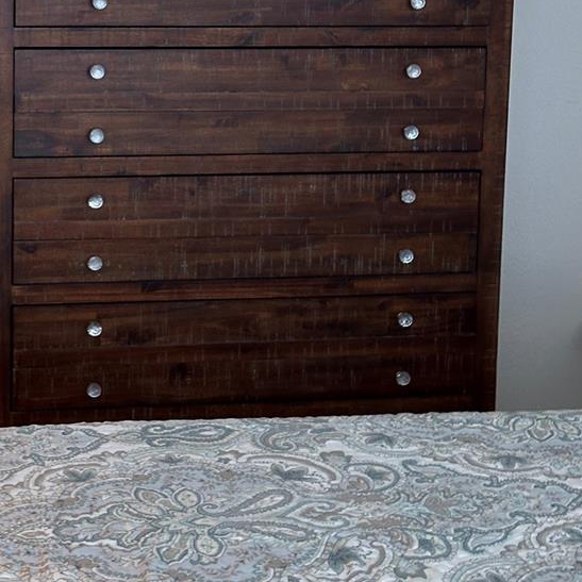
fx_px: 1769
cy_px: 114
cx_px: 172
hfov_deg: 18.6
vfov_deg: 18.5
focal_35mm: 93
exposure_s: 1/60
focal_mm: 6.86
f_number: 1.78
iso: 125
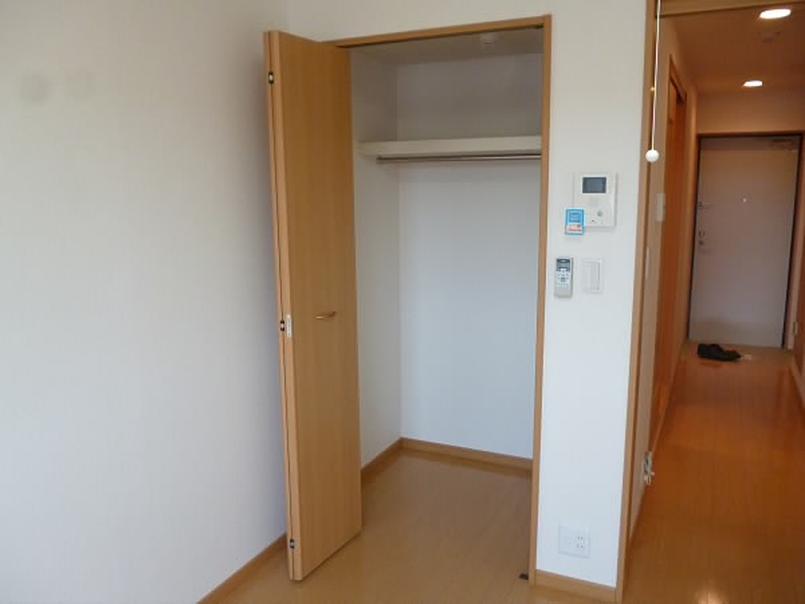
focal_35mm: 28
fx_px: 651
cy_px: 302
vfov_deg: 49.7
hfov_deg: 63.4
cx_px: 402
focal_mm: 5
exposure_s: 1/60
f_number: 3.1
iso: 320
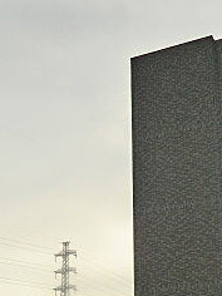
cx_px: 63
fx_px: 556
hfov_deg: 22.4
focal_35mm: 65
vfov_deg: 28.7
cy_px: 266
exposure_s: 1/400
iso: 80
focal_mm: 4.3
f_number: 7.5
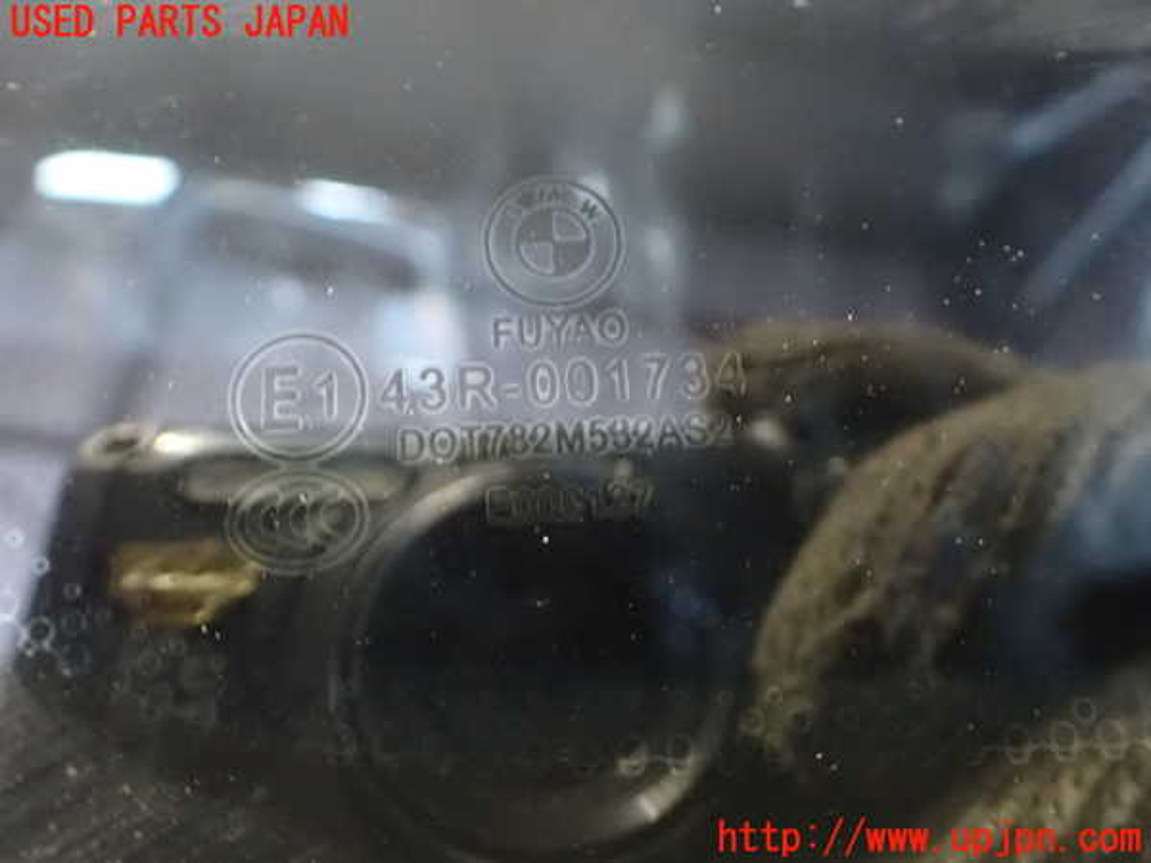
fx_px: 998
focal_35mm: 30
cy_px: 432
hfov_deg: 60.0
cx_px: 576
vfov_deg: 46.8
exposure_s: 1/13
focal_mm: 5.4
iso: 1600
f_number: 2.3
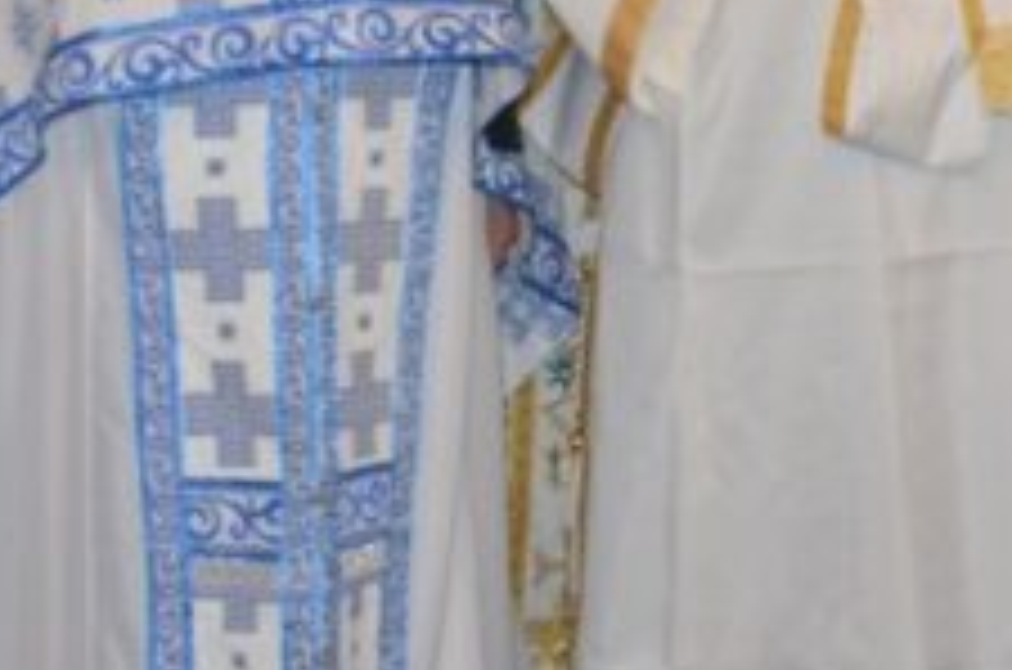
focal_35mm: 123
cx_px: 1345
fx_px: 3450
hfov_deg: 15.8
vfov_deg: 10.7
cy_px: -362
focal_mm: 18
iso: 720
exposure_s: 1/60
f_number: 3.5
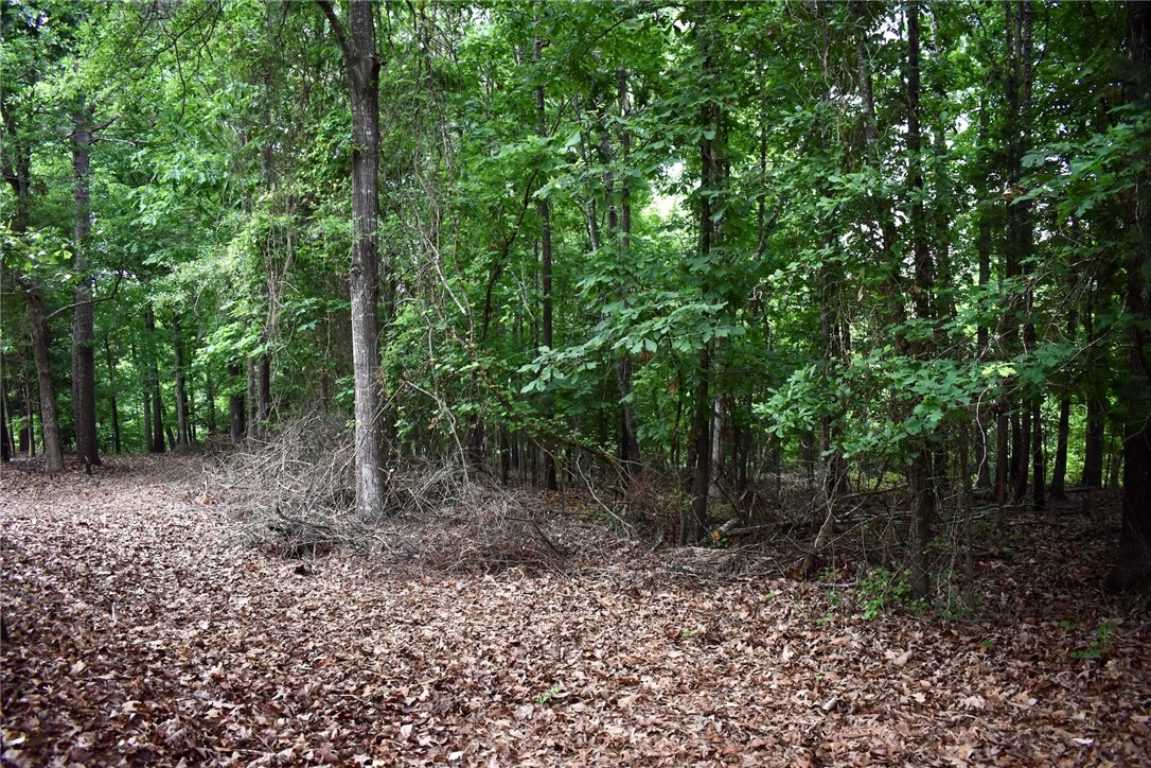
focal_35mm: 27
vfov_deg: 47.9
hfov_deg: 67.4
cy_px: 384
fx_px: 863
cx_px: 576
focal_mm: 18
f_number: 3.5
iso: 720
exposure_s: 1/250
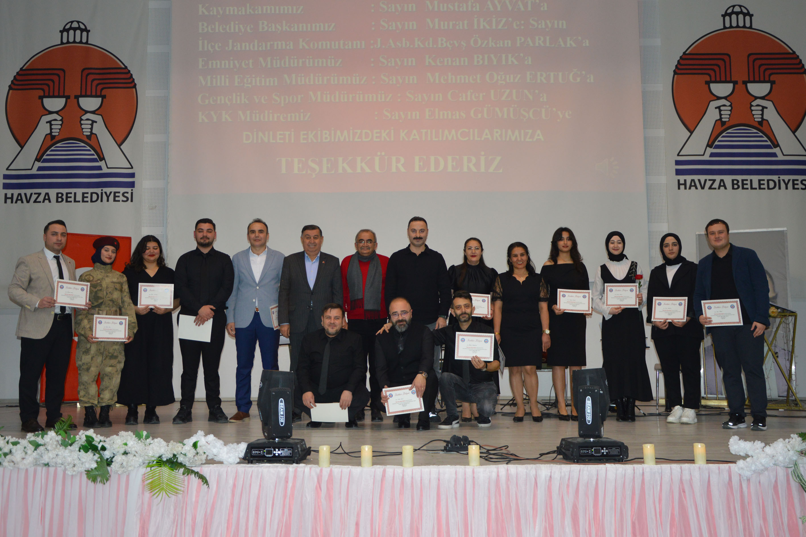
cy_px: 268
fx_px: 806
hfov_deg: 53.1
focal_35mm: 36
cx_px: 403
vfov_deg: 36.9
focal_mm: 24
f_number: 3.8
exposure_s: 1/60
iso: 640
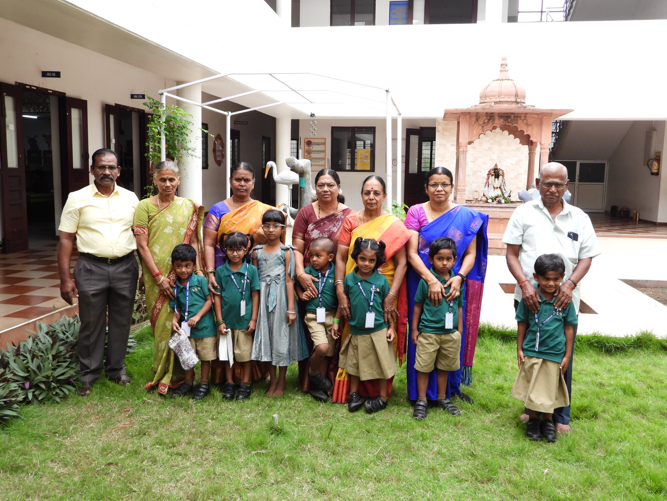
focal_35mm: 30
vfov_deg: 46.8
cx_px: 334
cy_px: 250
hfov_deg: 60.0
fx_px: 578
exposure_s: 1/250
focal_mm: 5.4
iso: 200
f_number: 3.2
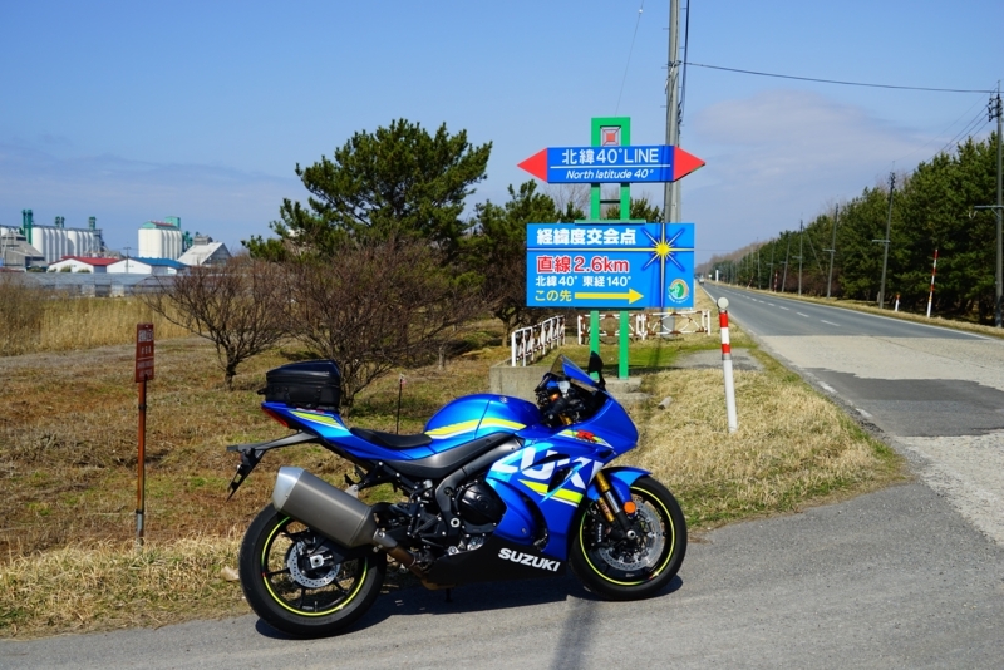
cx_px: 502
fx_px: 1088
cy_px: 335
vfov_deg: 34.2
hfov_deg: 49.5
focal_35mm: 39
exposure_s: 1/500
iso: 100
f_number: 6.7
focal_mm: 39
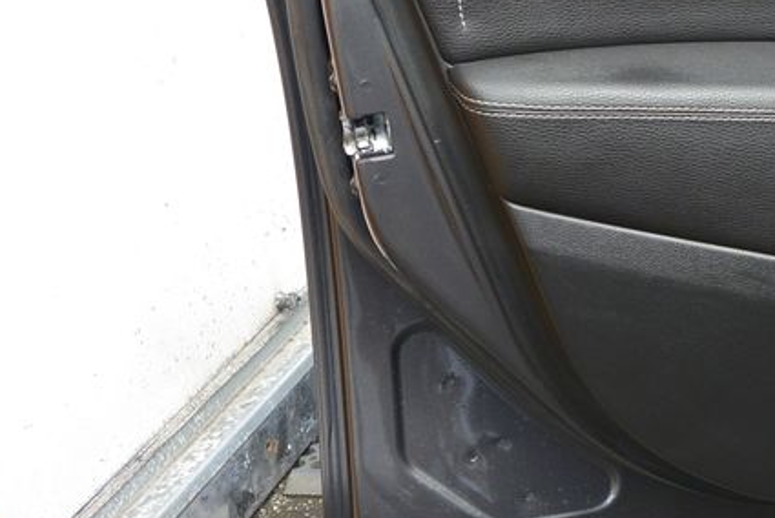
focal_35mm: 65
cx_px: 879
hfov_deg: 27.9
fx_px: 1400
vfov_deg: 20.8
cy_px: 136
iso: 160
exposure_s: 1/250
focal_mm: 10
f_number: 4
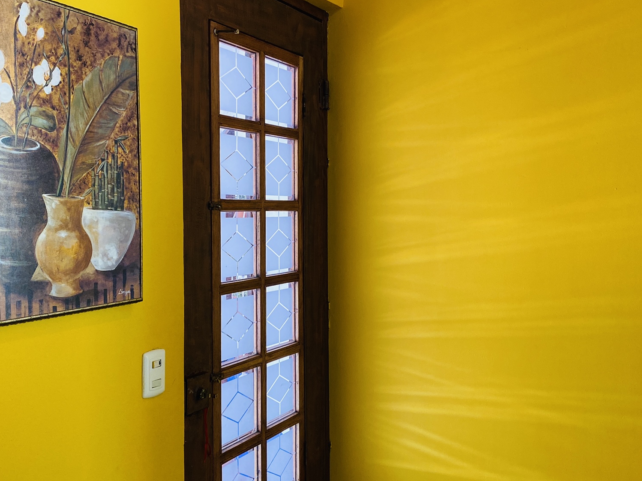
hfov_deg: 52.1
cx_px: 243
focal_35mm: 35
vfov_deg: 40.7
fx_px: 649
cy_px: 238
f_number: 1.8
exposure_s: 1/60
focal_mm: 4.25
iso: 200
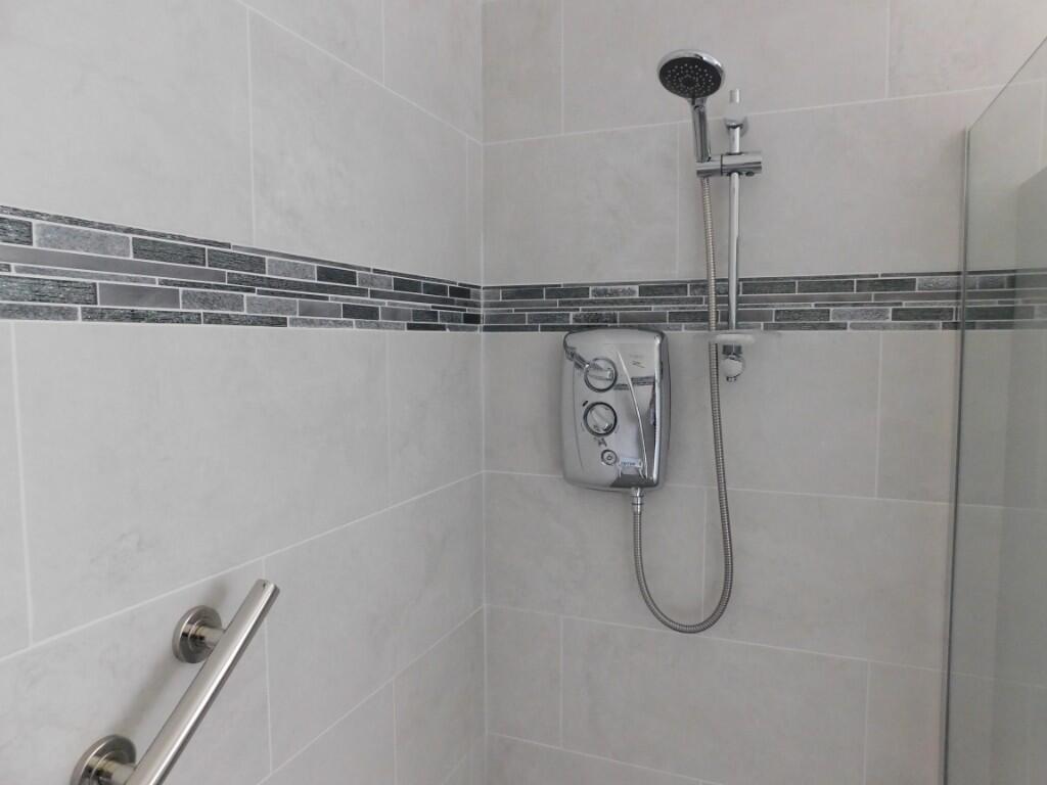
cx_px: 524
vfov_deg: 58.9
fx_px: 696
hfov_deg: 73.9
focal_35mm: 23
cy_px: 392
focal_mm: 4
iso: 400
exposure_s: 1/25
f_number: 3
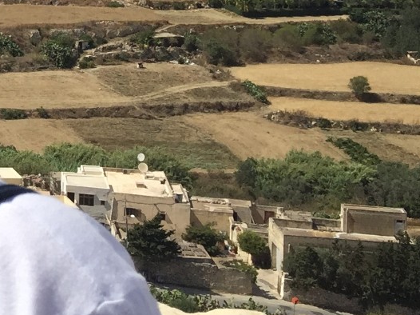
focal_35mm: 113
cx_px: -339
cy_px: -142
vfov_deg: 12.5
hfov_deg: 15.1
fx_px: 1370
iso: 32
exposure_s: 1/3597
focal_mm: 4.15
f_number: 2.2
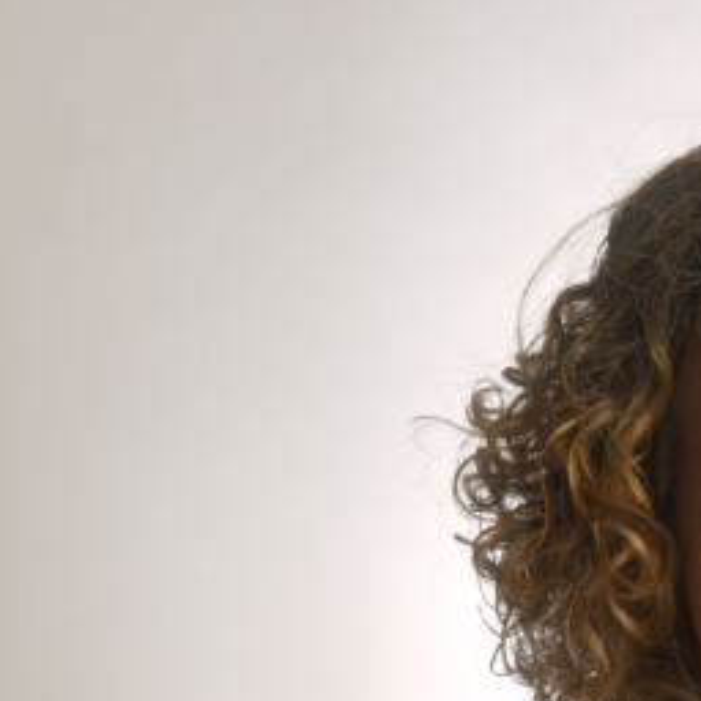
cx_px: 904
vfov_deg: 11.2
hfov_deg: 11.1
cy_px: 801
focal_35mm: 154
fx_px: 3528
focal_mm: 30
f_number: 18
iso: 50
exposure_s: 1/125
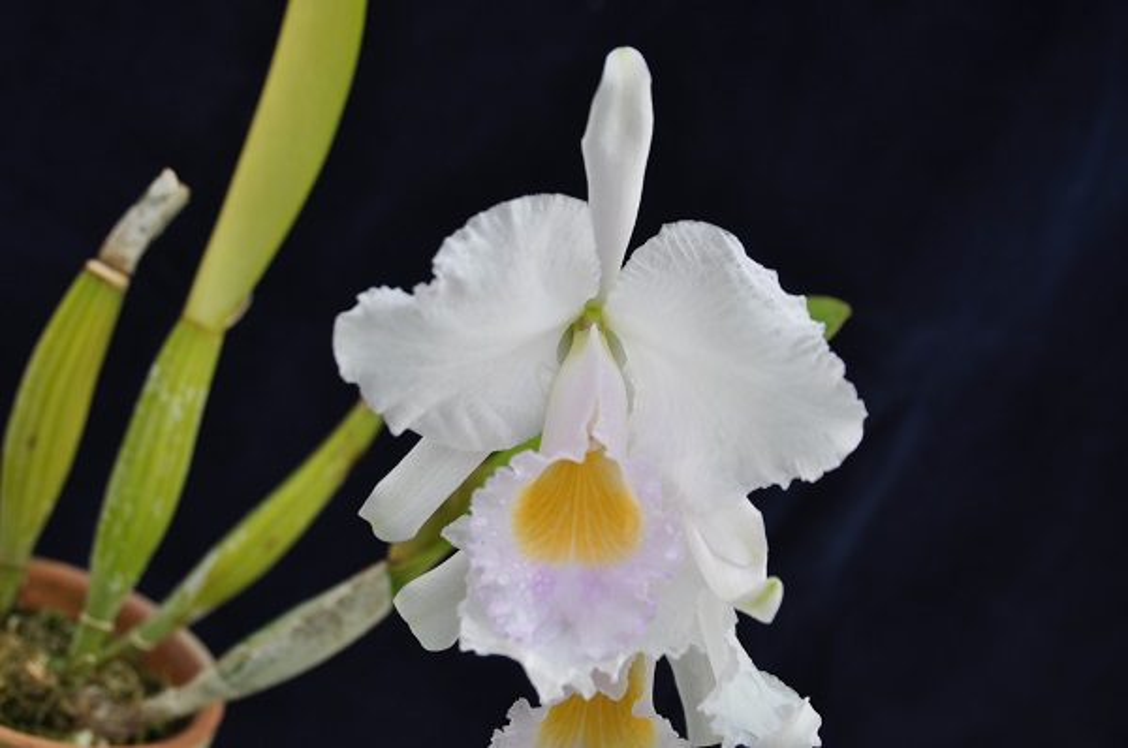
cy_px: 374
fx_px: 2440
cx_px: 564
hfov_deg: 26.0
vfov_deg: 17.4
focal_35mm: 78
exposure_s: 1/60
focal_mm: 52
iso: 220
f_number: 8
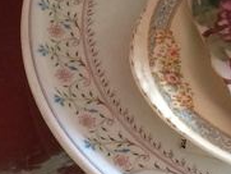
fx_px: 995
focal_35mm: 149
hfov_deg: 13.1
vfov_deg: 9.7
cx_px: 214
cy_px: -85
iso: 160
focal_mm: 4.12
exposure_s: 1/30
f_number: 2.2
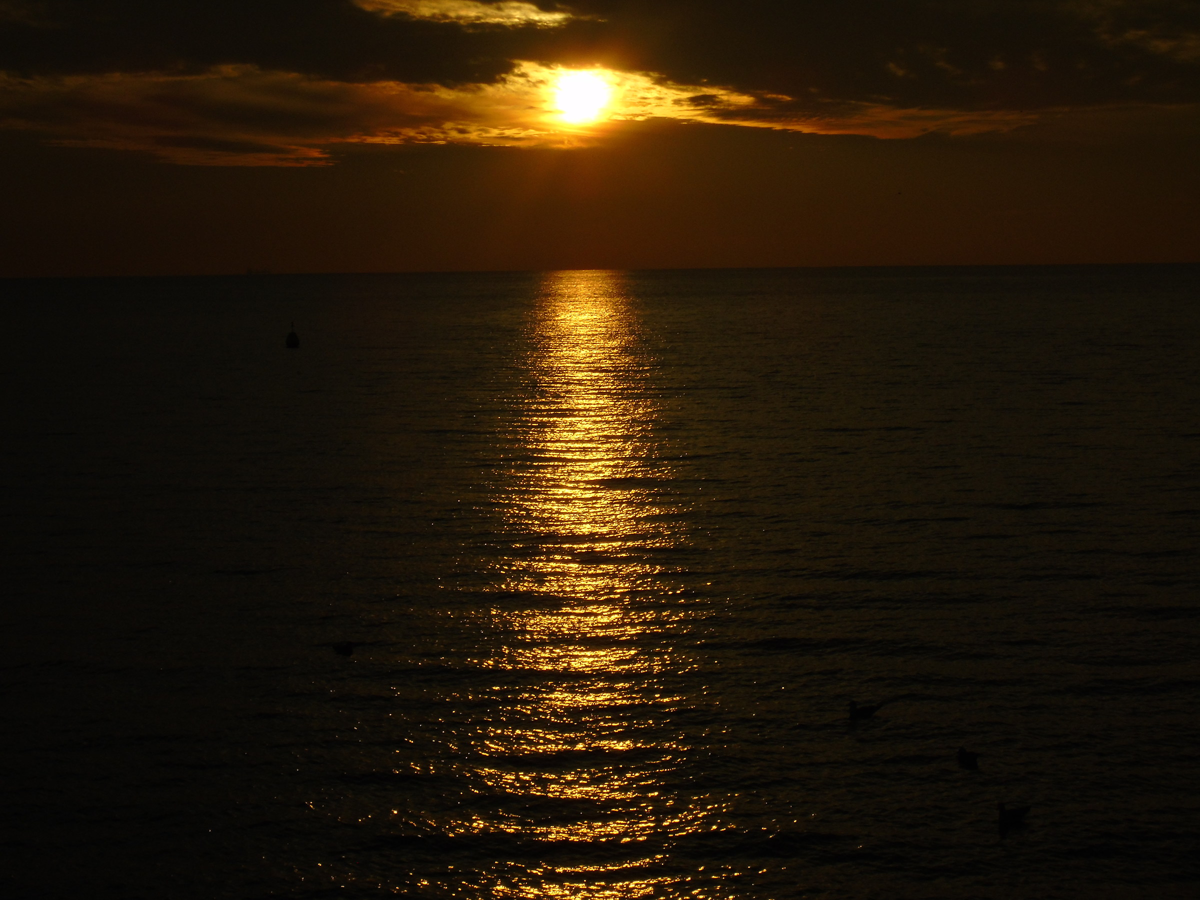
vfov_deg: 15.7
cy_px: 450
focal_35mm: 94
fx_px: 3259
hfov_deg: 20.9
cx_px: 600
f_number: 8
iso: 100
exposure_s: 1/2000
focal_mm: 17
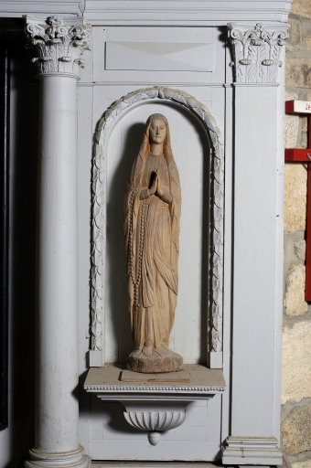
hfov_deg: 22.6
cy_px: 234
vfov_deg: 33.4
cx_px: 156
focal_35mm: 60
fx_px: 780
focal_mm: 40
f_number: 18
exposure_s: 1/60
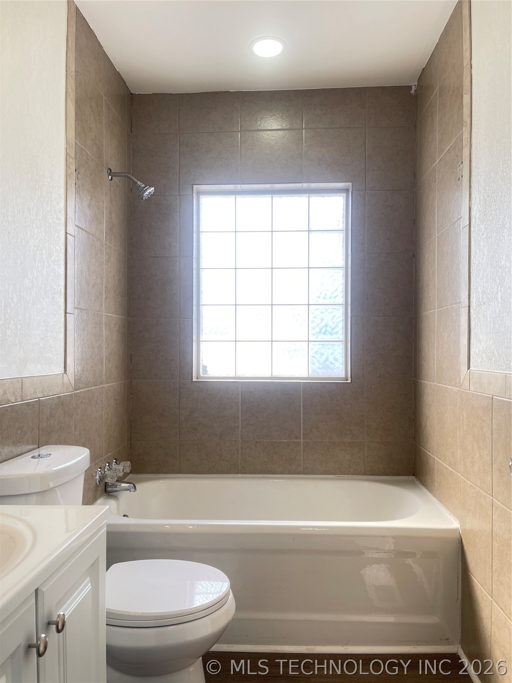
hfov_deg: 54.9
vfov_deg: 69.4
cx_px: 256
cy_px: 342
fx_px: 493
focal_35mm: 25
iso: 32
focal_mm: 5.1
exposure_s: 1/153
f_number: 1.6
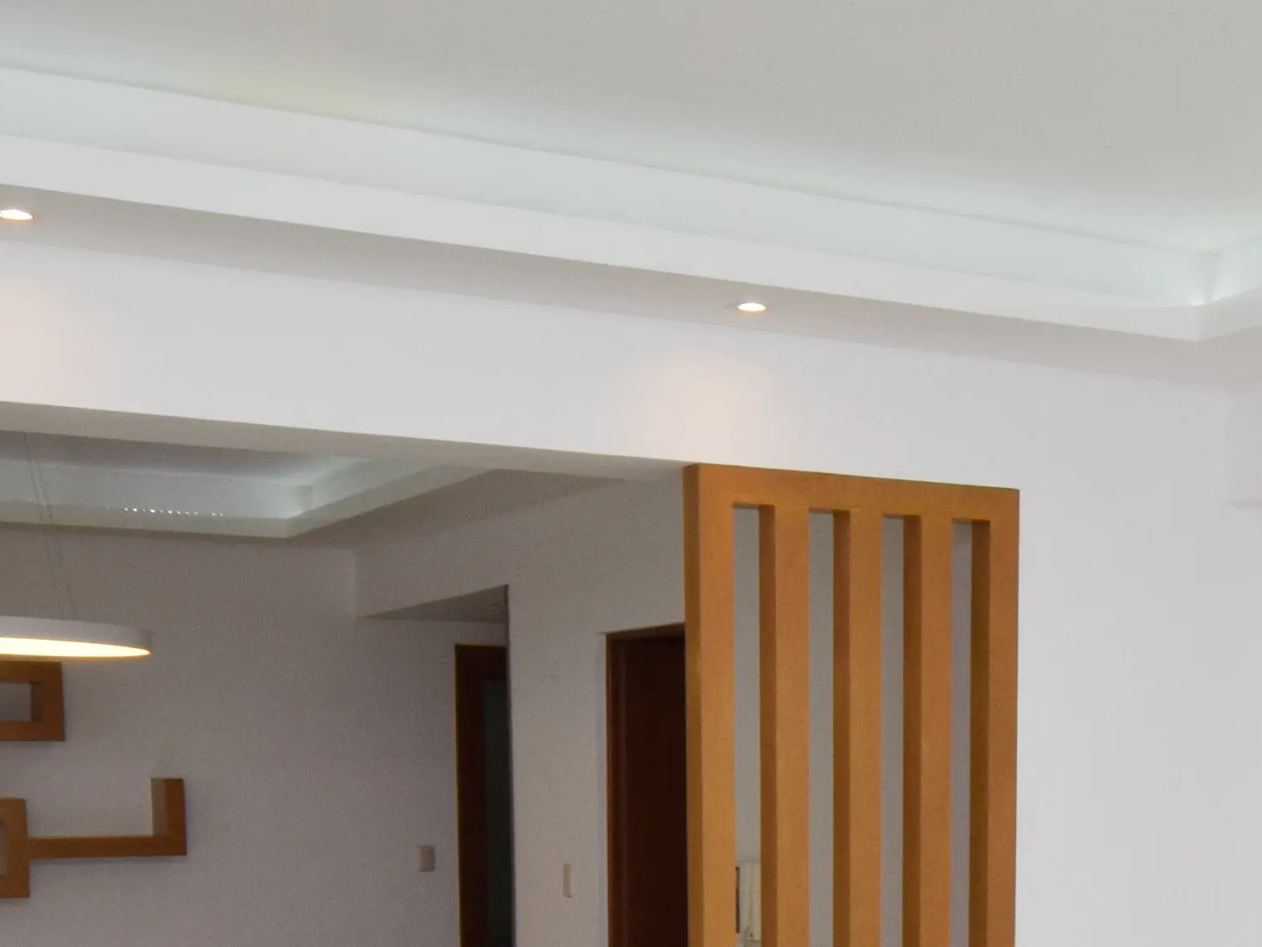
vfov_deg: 24.4
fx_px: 2042
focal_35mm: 56
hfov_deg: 33.8
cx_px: 901
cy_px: 1043
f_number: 11
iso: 800
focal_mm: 10
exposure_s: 1/100
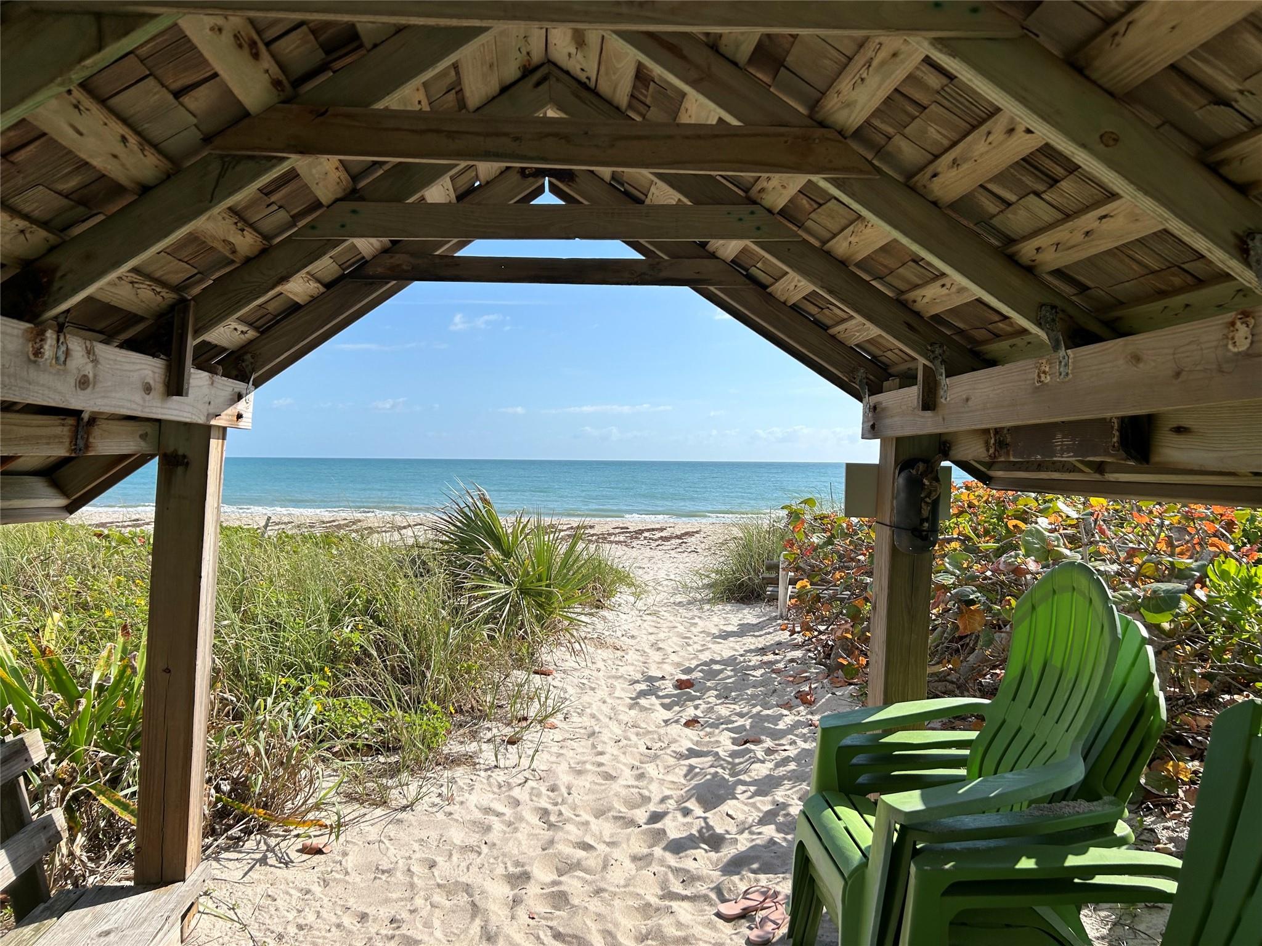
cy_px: 473
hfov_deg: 67.3
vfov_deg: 53.1
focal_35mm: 26
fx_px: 948
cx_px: 631
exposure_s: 1/5587
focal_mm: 5.7
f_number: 1.5
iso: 50
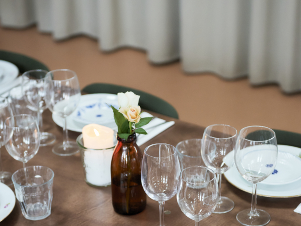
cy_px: 163
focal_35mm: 90
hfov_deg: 21.8
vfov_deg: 16.4
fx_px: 783
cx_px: 142
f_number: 3.2
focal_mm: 58
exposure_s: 1/250
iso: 1250
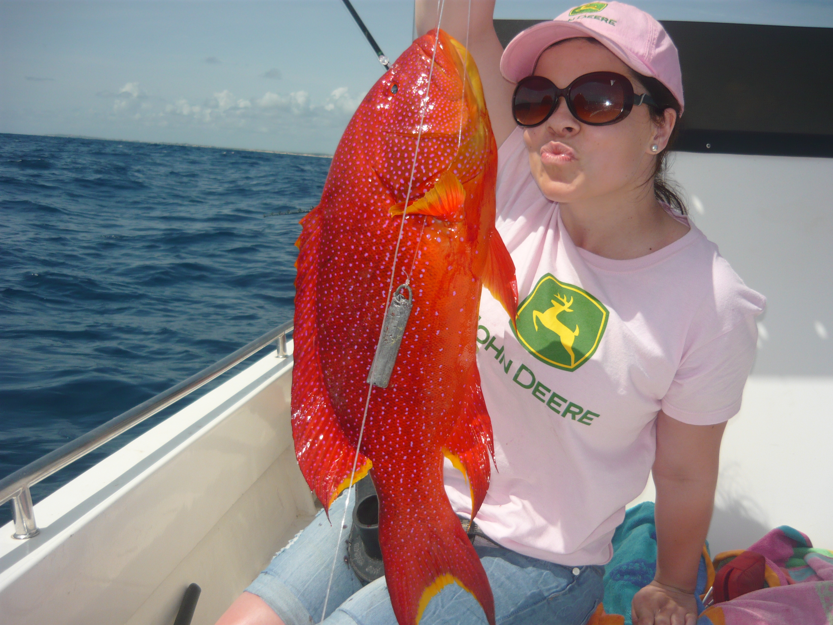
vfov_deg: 42.9
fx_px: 794
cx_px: 416
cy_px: 312
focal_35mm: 33
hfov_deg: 55.4
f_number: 8
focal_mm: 5.5
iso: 100
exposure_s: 1/400
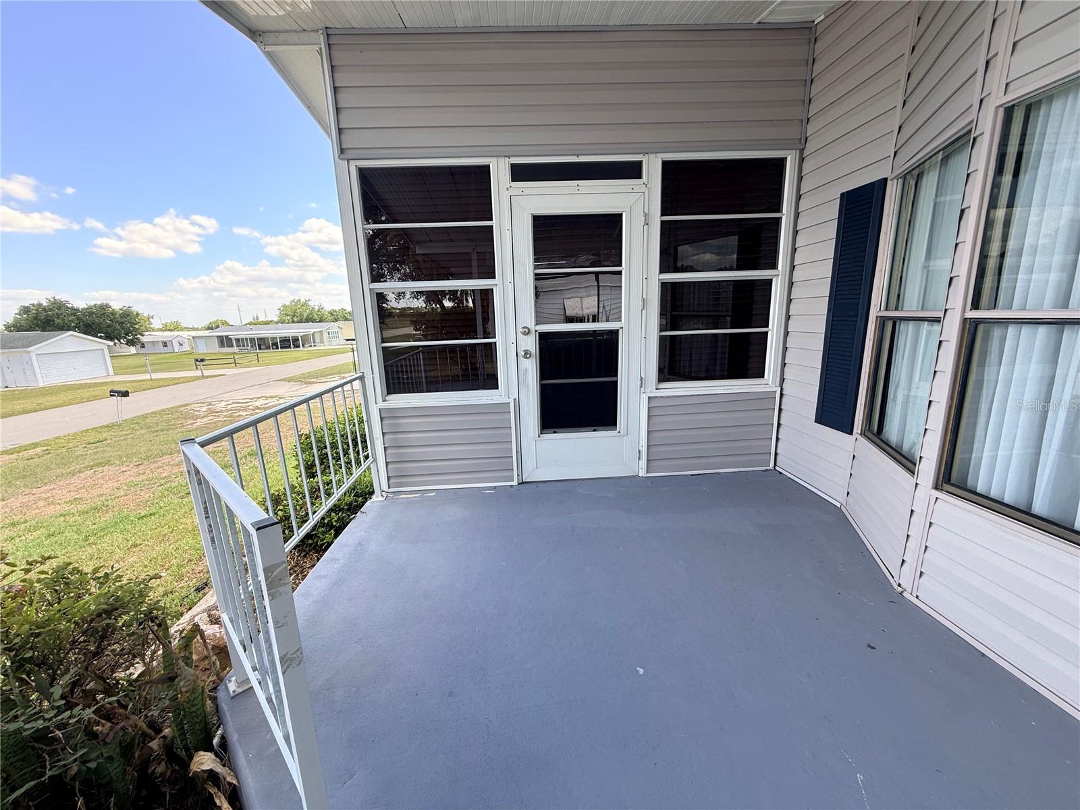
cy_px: 405
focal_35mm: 14
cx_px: 540
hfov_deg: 102.1
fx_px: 437
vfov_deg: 85.7
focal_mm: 2.22
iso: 50
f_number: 2.2
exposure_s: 1/220
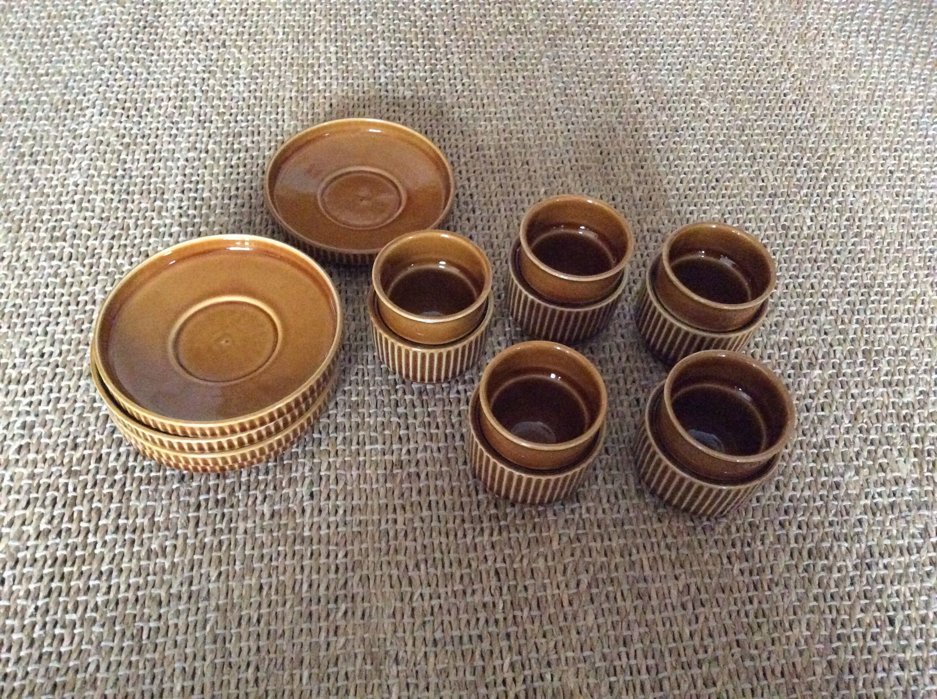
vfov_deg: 44.1
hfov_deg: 56.9
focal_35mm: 32
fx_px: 865
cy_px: 350
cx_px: 468
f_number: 2.4
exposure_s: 1/17
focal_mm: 3.3
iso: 640
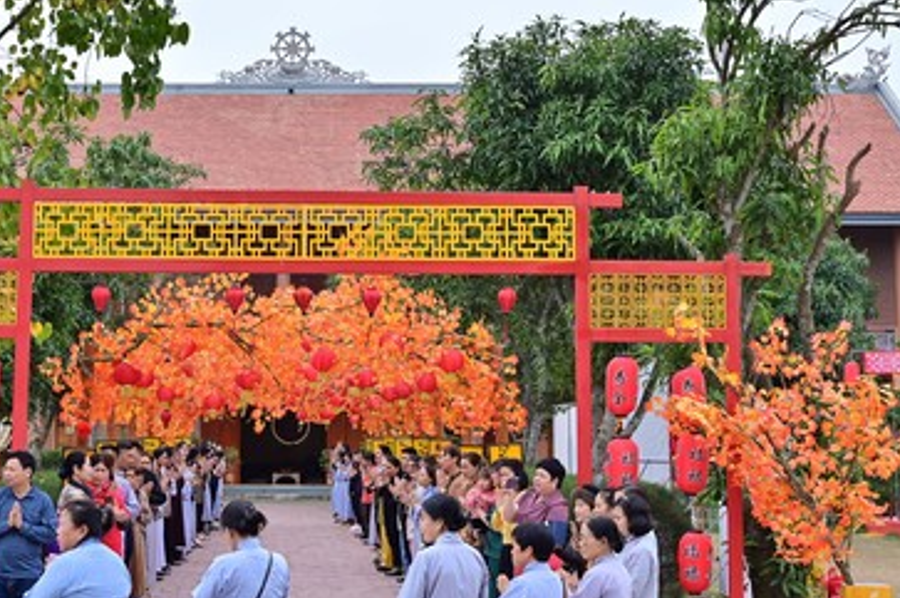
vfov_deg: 20.0
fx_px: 1698
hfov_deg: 29.5
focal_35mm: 68
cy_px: 288
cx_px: 302
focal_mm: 38
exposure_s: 1/500
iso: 160
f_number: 6.3
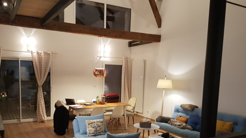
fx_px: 202
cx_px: 114
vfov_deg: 37.4
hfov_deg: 62.6
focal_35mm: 31
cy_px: 91
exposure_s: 1/50
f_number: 1.7
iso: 200
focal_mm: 4.2
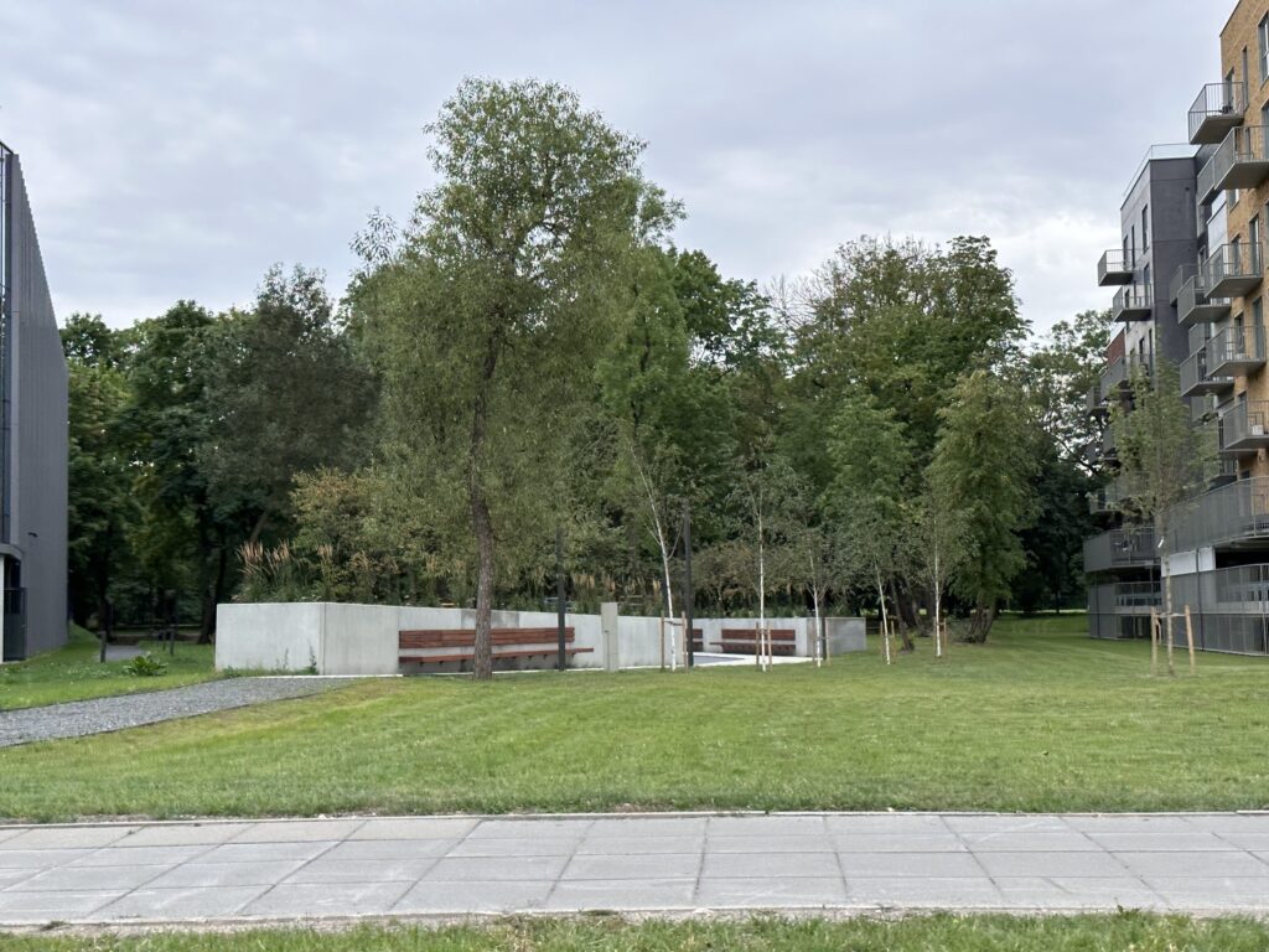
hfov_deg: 39.7
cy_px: 476
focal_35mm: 48
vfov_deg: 30.3
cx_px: 634
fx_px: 1760
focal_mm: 6.86
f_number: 1.78
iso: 64
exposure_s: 1/1073
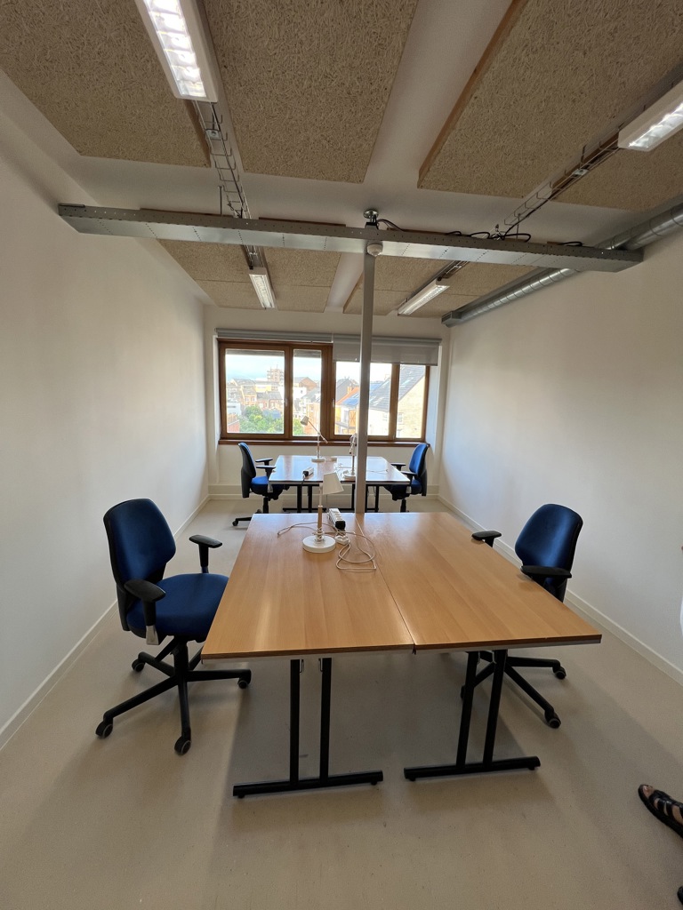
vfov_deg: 106.2
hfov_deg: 89.9
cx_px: 342
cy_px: 455
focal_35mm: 13
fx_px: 342
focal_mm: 1.57
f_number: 1.8
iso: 50
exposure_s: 1/100
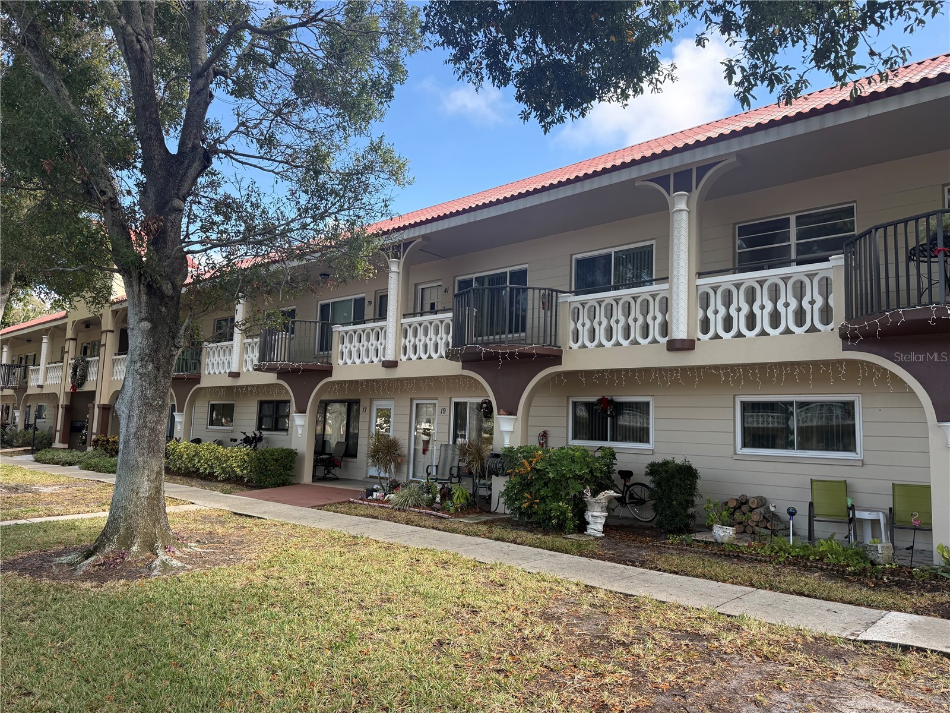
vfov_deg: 56.8
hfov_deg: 71.6
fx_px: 659
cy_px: 356
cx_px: 475
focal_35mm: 24
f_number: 1.78
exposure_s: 1/1192
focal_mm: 6.76
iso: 100
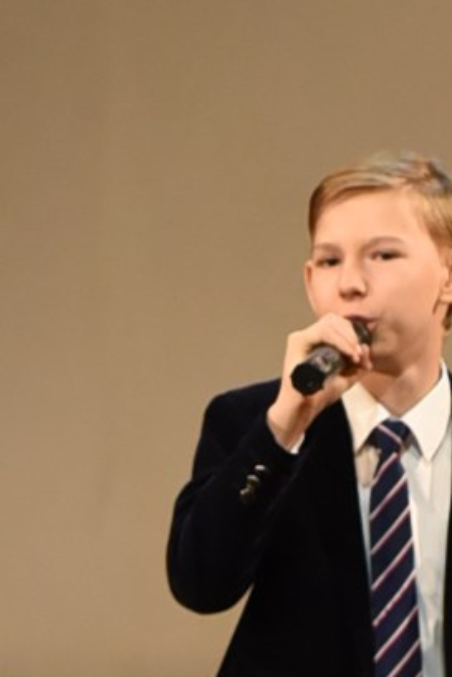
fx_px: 17969
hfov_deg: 1.4
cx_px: 523
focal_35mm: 955
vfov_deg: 2.2
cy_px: -114
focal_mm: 130
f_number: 2.8
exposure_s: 1/400
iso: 2500
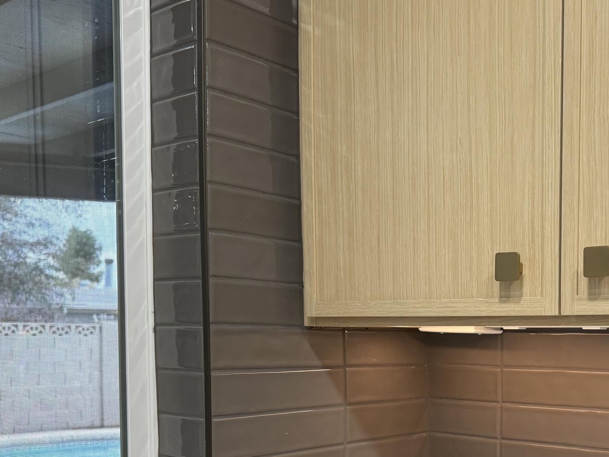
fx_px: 809
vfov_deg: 30.6
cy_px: 376
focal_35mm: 46
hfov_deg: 39.0
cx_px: 522
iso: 200
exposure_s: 1/121
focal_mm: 6.76
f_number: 1.78
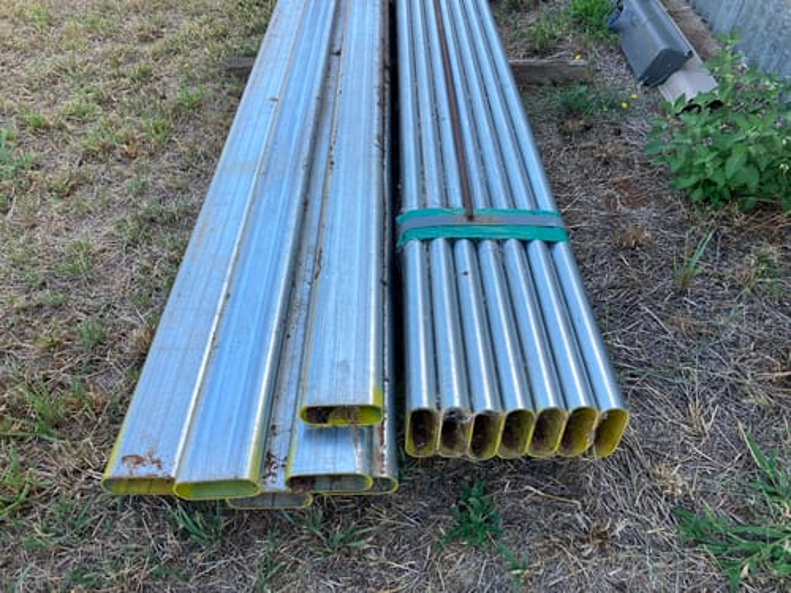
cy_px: 296
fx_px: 640
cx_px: 396
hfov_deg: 63.4
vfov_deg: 49.7
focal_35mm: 28
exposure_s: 1/326
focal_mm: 3.99
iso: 32
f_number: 1.8
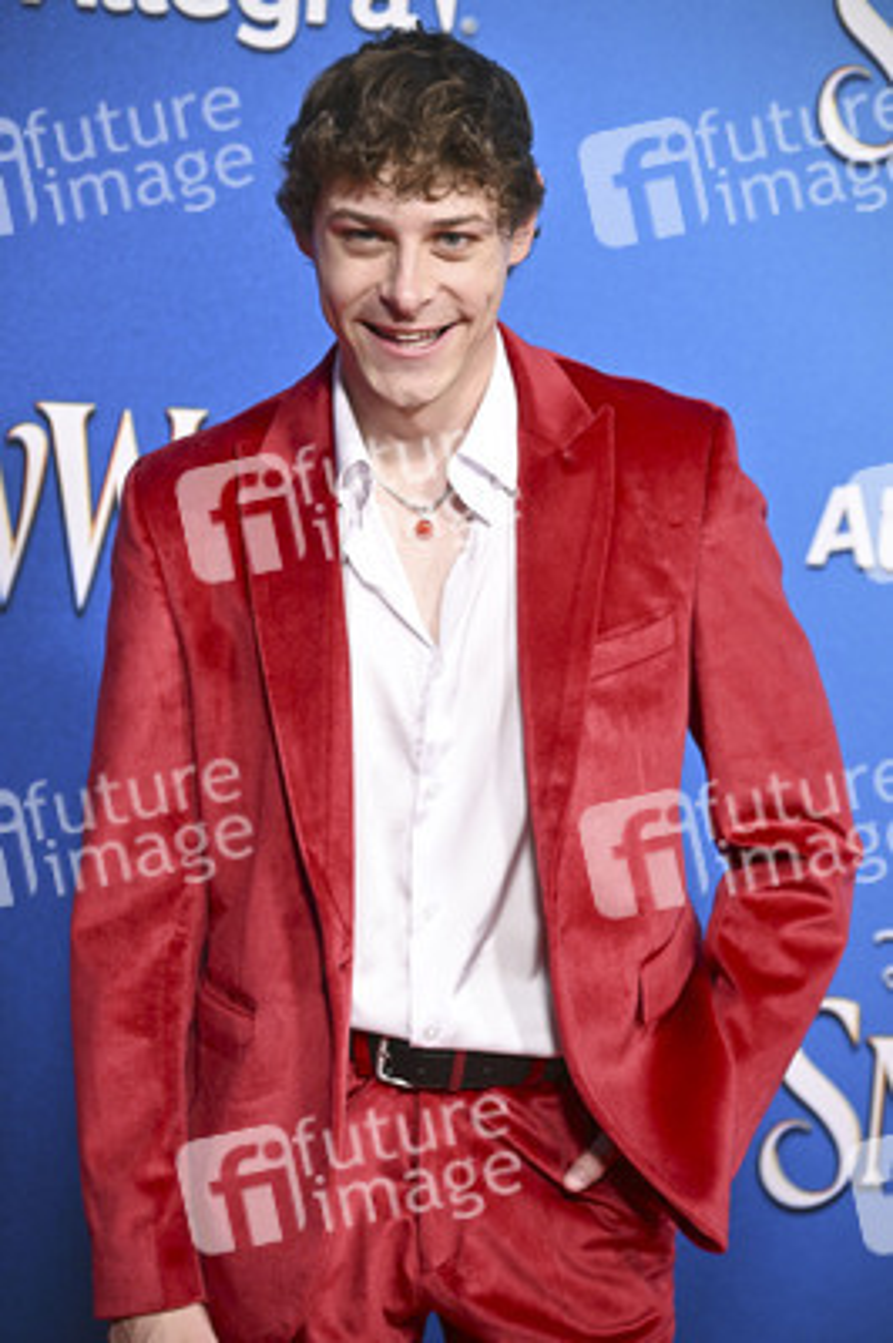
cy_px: 672
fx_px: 3652
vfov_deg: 20.8
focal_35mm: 98
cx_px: 446
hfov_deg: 13.9
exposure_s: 1/250
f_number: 4.5
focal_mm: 98
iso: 3200
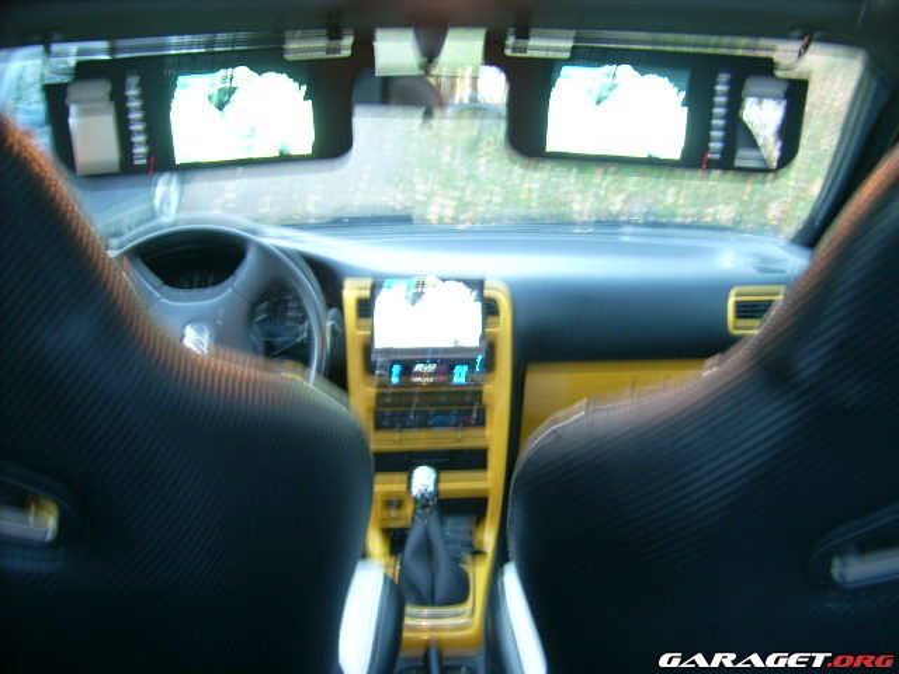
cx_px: 450
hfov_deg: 52.6
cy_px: 337
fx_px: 909
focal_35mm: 35
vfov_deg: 40.7
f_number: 2.8
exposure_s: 1
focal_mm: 5.95
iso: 50
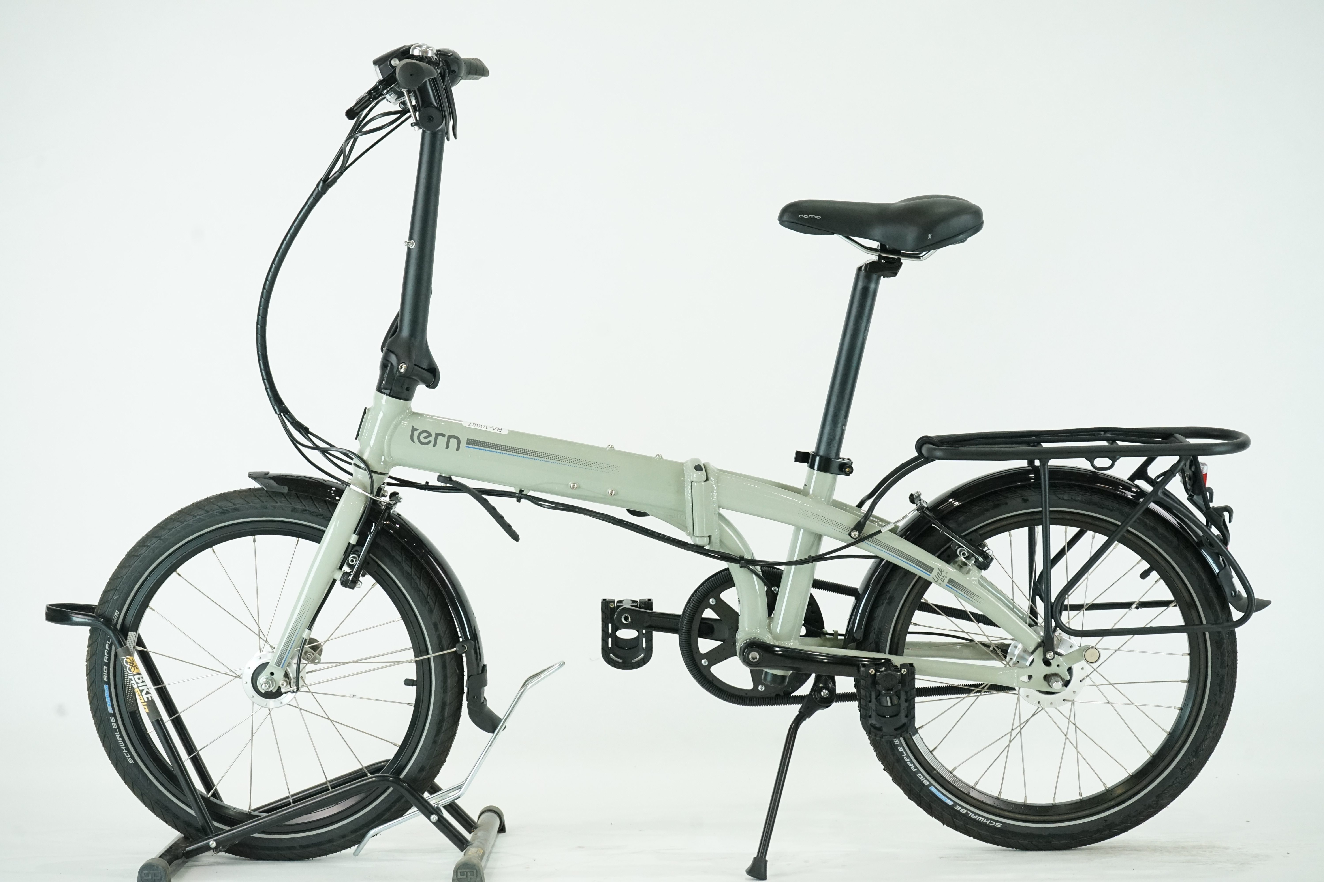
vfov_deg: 19.5
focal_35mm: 70
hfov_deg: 28.8
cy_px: 441
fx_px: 2574
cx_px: 662
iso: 3200
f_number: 8
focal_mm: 70
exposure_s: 1/200
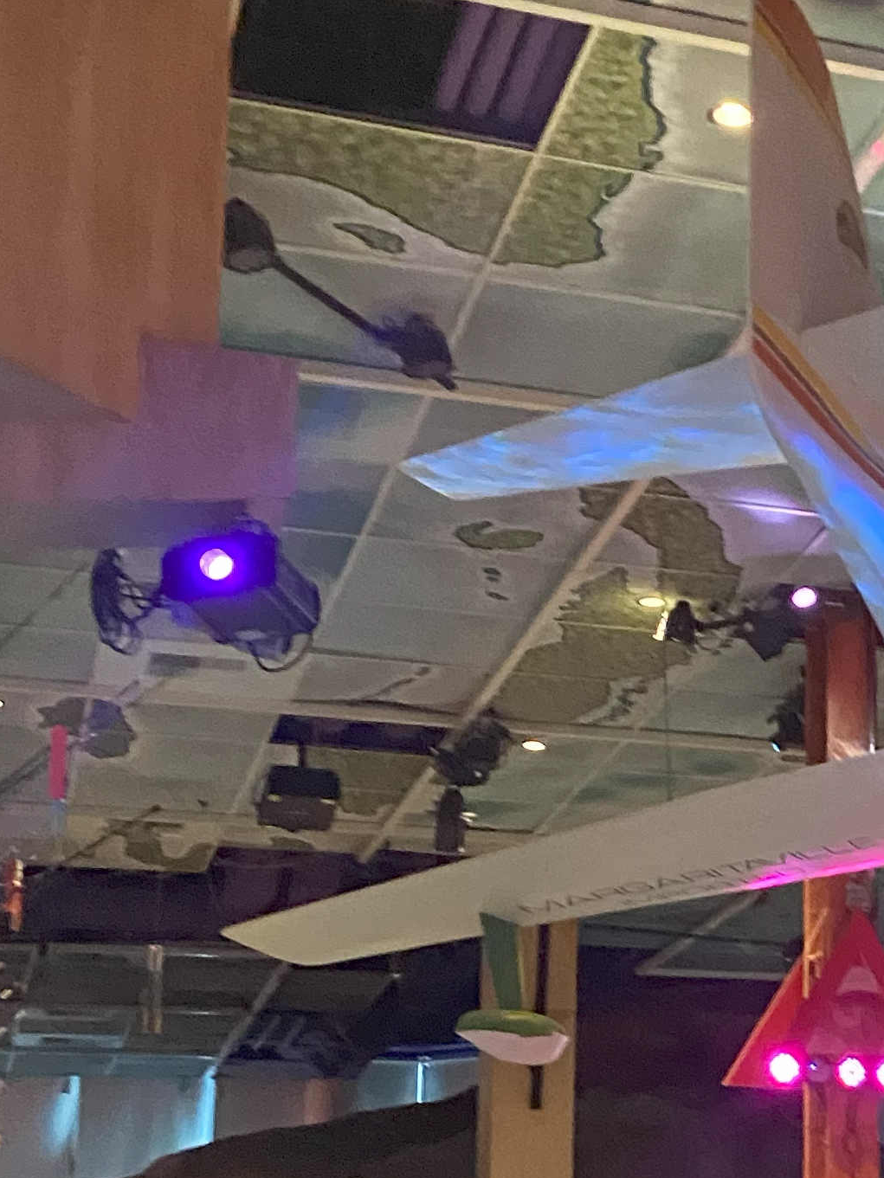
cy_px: 844
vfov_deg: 25.1
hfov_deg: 18.2
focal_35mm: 77
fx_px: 2621
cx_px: 1043
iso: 800
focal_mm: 4.25
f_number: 1.8
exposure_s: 1/30
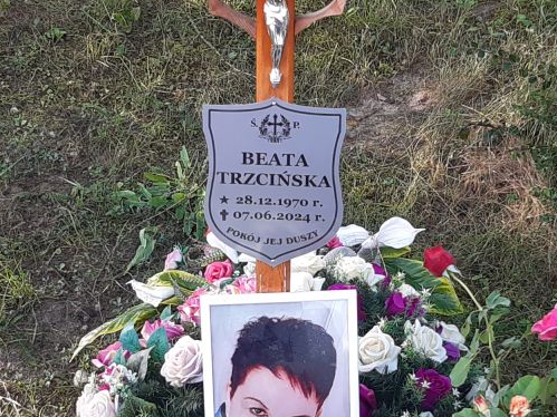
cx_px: 289
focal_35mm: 96
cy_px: 358
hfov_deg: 20.4
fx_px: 1544
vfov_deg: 15.3
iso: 40
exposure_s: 1/172
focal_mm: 3.92
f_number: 1.7
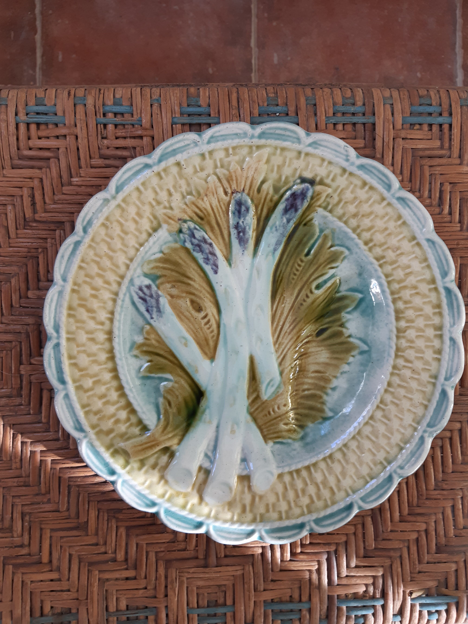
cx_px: 234
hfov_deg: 53.1
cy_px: 312
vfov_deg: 67.3
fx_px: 469
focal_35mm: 26
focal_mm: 3.92
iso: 50
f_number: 1.7
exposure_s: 1/50
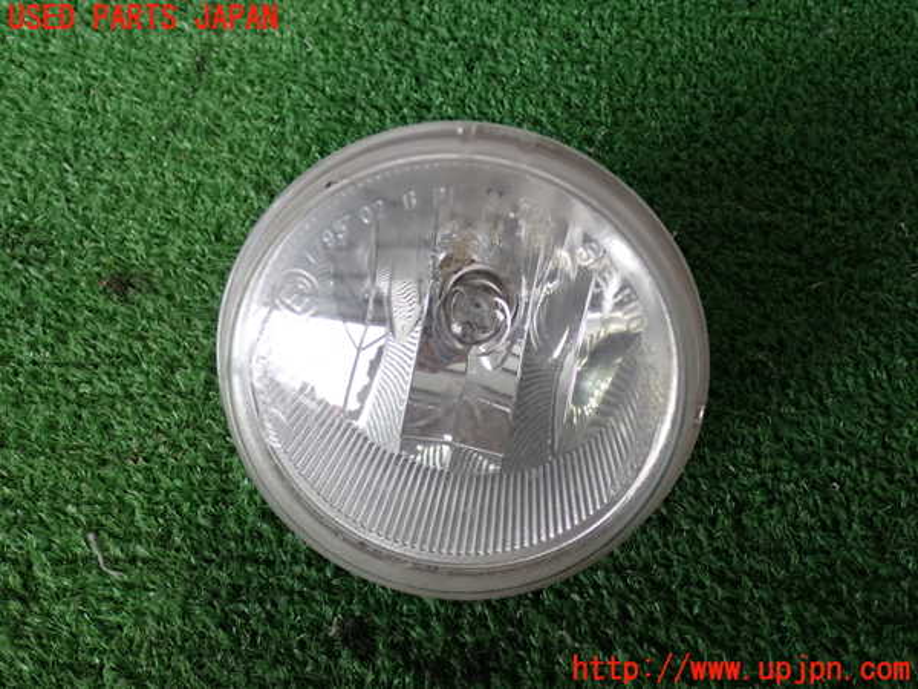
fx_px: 1087
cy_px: 344
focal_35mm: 41
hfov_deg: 45.8
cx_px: 459
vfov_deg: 35.1
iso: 200
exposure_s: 1/40
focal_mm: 7.31
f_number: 2.8
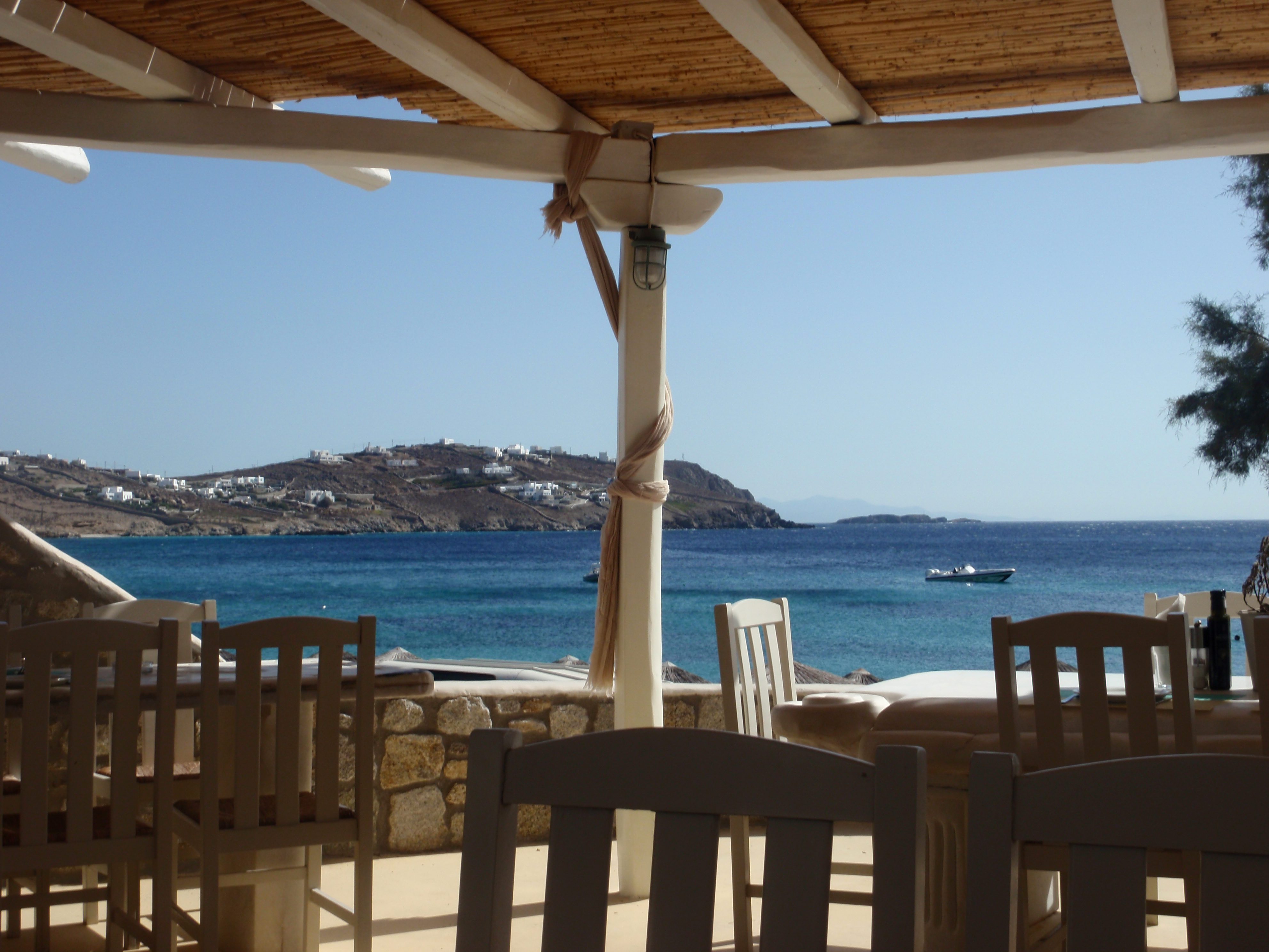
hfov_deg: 39.7
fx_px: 1760
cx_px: 634
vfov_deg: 30.3
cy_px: 476
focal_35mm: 48
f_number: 10
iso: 64
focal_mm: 8.69
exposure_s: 1/125
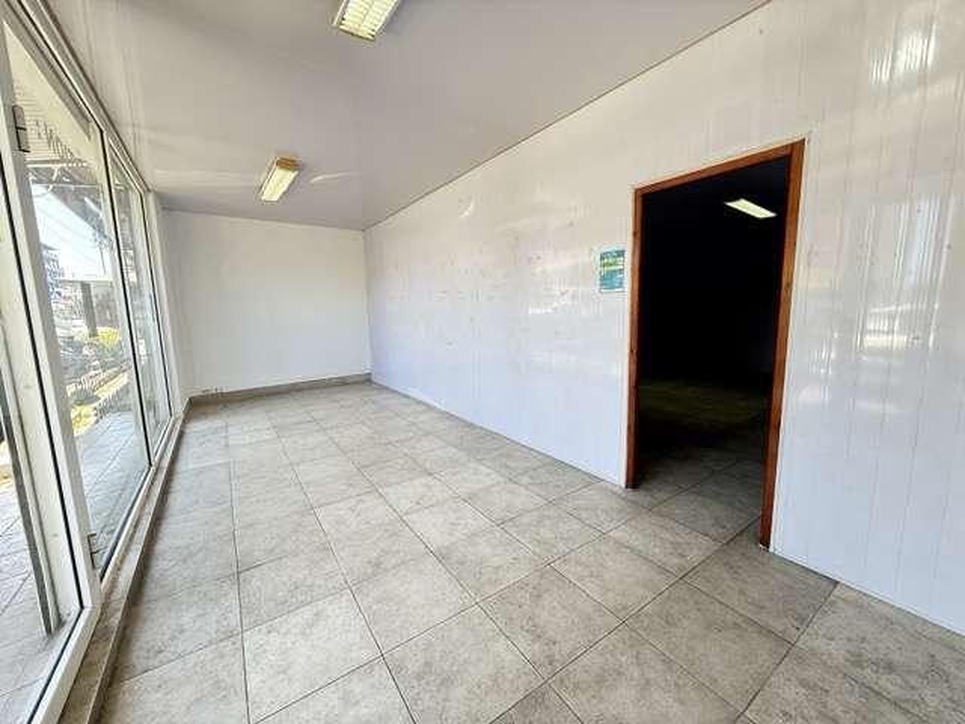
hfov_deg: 102.1
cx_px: 482
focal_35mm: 14
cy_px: 362
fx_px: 390
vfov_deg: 85.7
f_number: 2.2
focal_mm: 2.22
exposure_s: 1/99
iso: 125
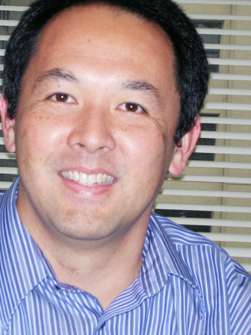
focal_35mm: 115
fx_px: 1112
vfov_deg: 17.1
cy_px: 164
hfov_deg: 12.9
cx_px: 83
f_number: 4.8
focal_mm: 14.3
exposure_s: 1/120
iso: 128
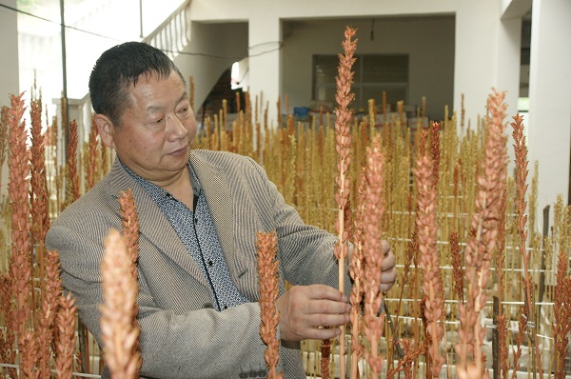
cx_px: 286
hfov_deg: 43.7
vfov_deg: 29.8
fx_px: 713
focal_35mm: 45
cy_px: 190
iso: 800
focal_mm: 30
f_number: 4
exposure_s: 1/160
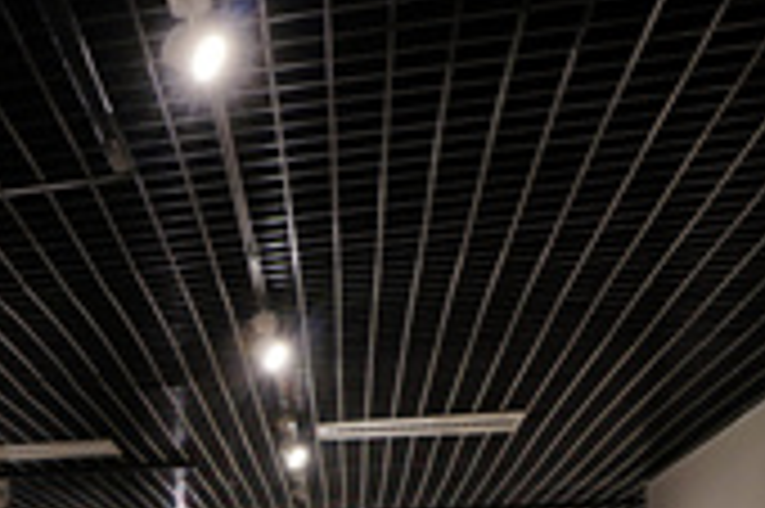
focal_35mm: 66
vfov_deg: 18.4
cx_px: -230
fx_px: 1401
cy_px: 749
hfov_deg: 26.1
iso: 100
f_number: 8
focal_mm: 16
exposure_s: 1
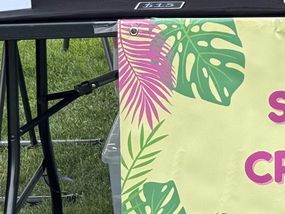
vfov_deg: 8.4
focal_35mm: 173
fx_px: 1424
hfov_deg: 11.1
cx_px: 388
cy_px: -84
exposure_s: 1/2331
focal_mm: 6.76
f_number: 1.78
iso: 64
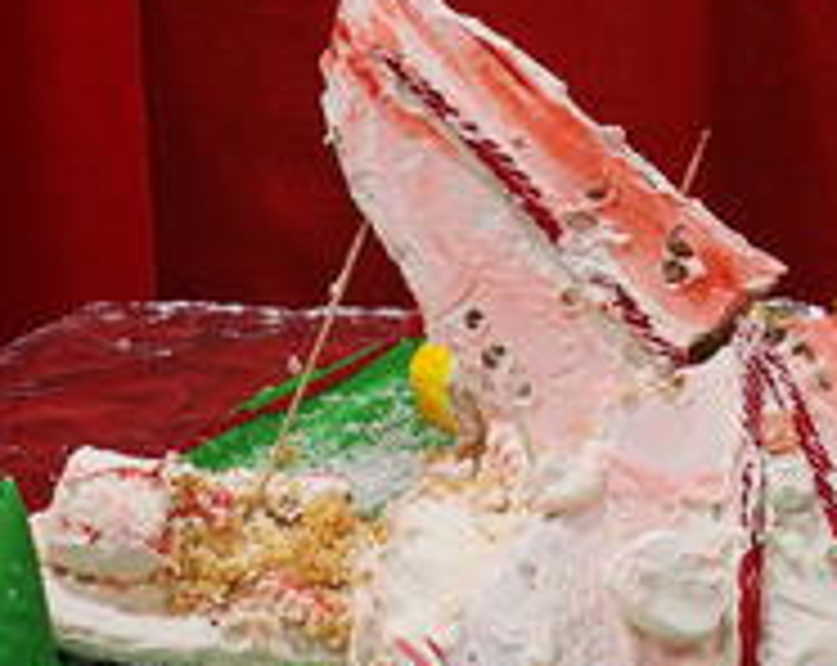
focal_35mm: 180
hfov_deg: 10.7
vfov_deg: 8.6
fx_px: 4450
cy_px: 378
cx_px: 608
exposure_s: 1/60
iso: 400
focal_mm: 16.1
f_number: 2.8
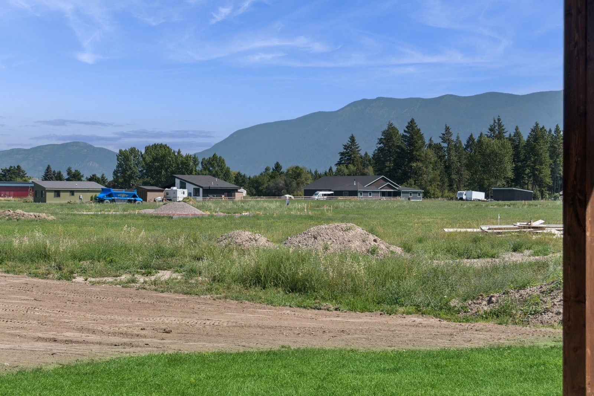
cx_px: 297
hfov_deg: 26.0
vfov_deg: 17.5
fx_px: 1287
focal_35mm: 78
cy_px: 198
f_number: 6.3
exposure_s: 1/400
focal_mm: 52
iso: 100
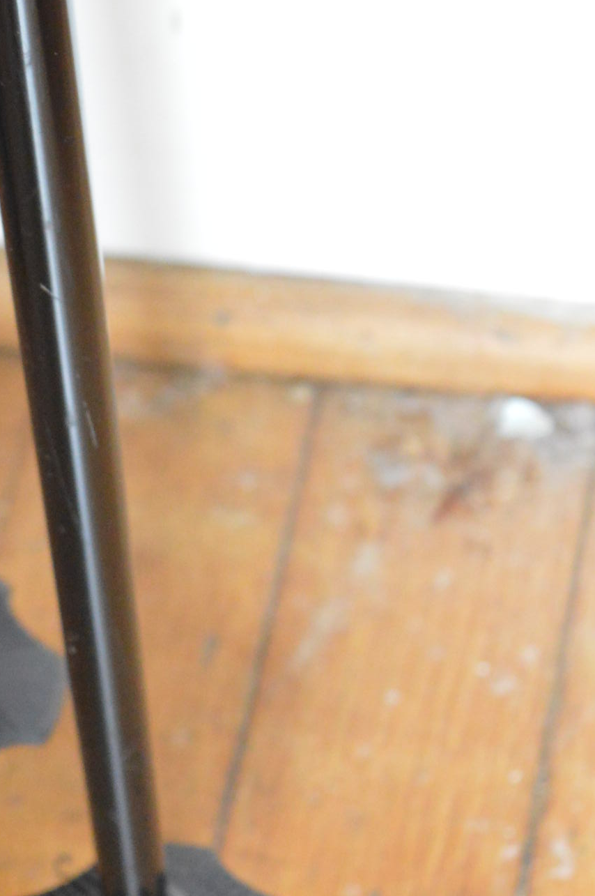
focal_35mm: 193
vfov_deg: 10.6
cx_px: -83
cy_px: 221
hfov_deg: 7.1
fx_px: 4799
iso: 3200
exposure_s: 1/60
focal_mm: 55
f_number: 5.6
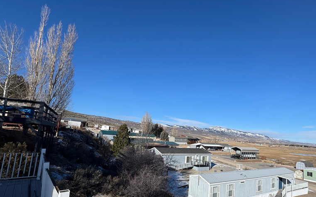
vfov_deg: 59.2
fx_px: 172
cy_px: 118
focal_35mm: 20
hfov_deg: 84.0
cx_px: 189
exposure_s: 1/3390
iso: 50
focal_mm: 2.22
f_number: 2.2
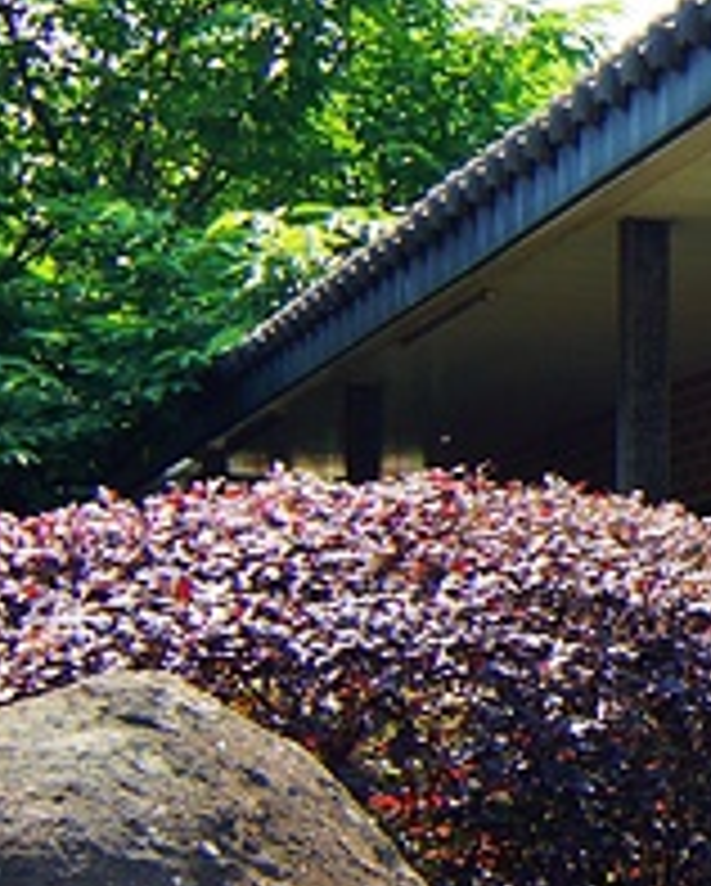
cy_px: 434
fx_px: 3073
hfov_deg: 12.0
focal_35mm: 117
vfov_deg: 16.4
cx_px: 1332
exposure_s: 1/320
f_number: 5
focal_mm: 16
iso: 100
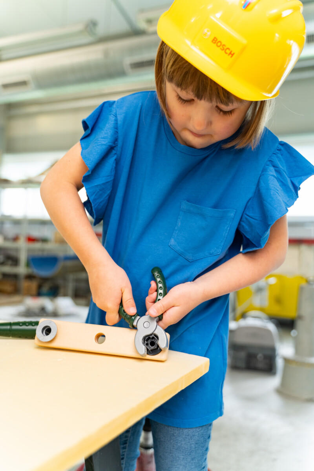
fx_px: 406
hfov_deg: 42.3
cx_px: 157
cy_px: 236
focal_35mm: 31
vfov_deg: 60.3
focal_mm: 31
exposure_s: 1/160
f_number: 2.8
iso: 500
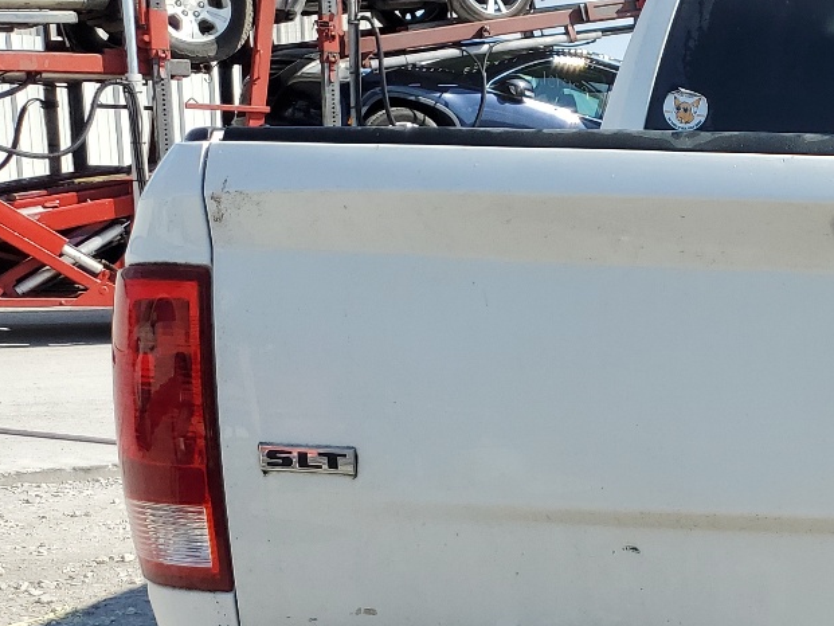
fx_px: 1615
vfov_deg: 21.7
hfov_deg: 26.4
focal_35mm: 67
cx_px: 941
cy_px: 476
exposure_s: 1/2500
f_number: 1.5
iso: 50
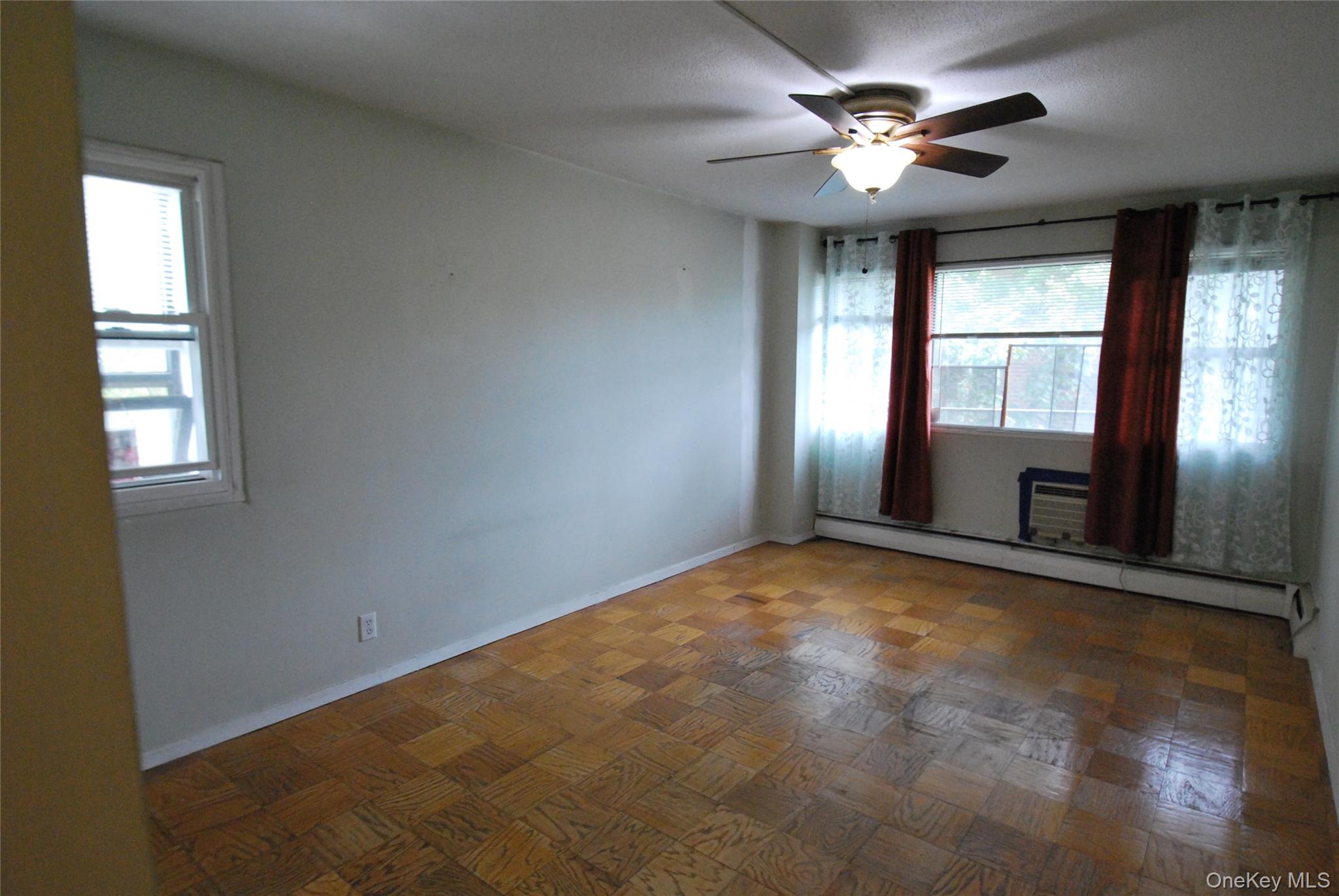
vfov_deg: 63.3
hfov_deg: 85.4
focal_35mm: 20
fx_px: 726
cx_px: 670
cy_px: 448
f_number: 6.3
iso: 1600
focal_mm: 13
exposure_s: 1/50
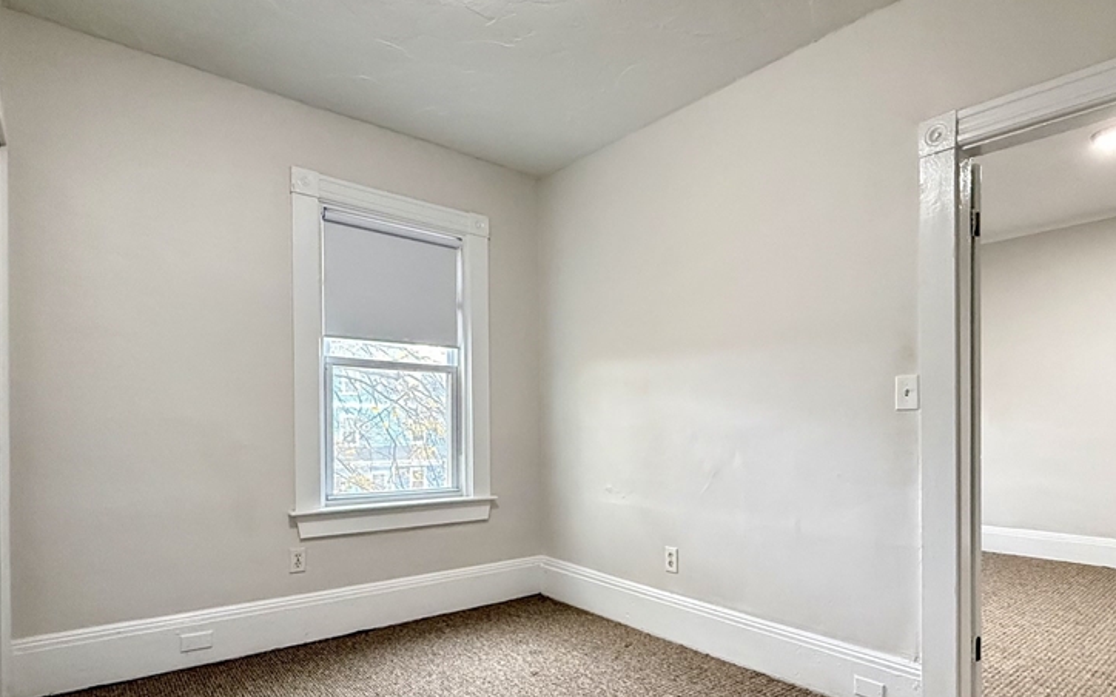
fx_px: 639
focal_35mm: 21
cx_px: 637
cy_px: 435
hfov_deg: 81.8
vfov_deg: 56.6
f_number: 2.2
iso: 640
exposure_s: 1/60
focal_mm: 2.22
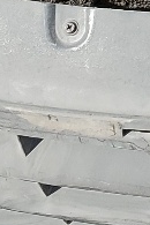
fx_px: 1387
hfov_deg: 6.0
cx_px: 345
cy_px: -178
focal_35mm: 222
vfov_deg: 8.9
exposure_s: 1/1429
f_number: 1.5
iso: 50
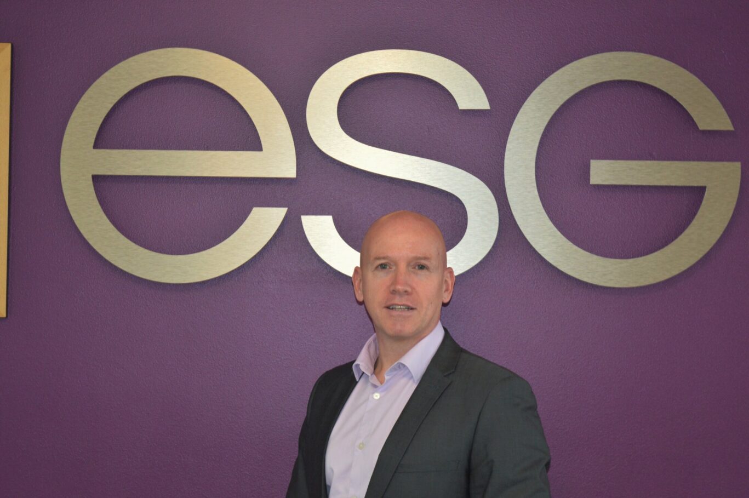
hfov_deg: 28.1
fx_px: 1497
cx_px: 374
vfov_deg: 18.9
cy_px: 249
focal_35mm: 72
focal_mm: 48
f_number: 5.3
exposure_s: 1/60
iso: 800
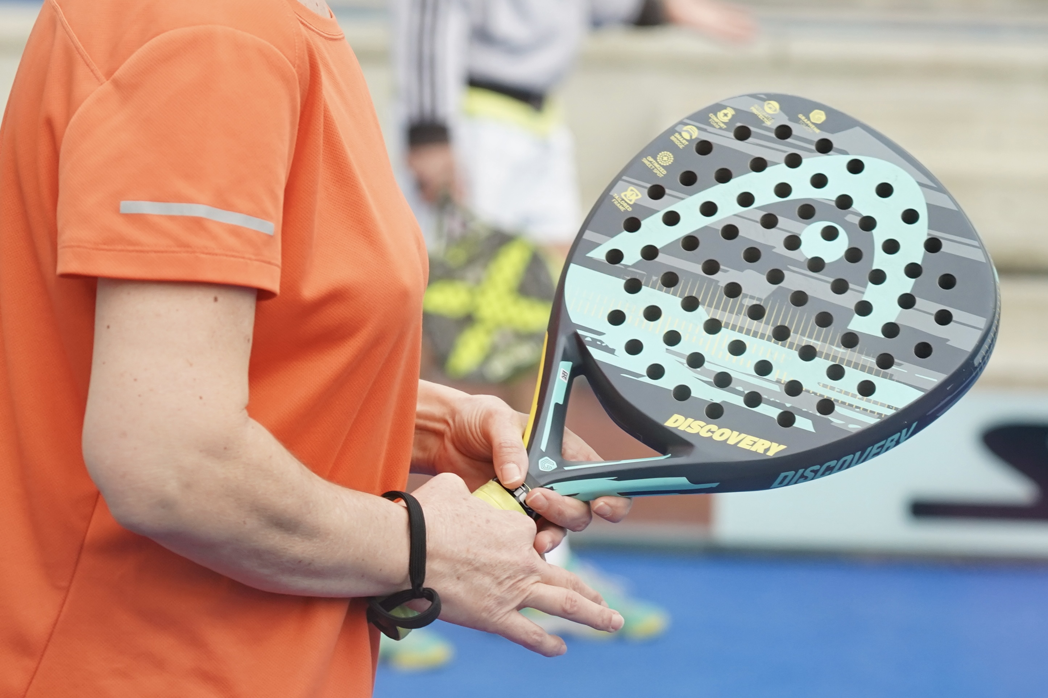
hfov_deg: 23.6
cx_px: 524
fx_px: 2503
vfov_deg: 15.9
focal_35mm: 86
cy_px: 349
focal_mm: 86
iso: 1000
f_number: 4
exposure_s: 1/800
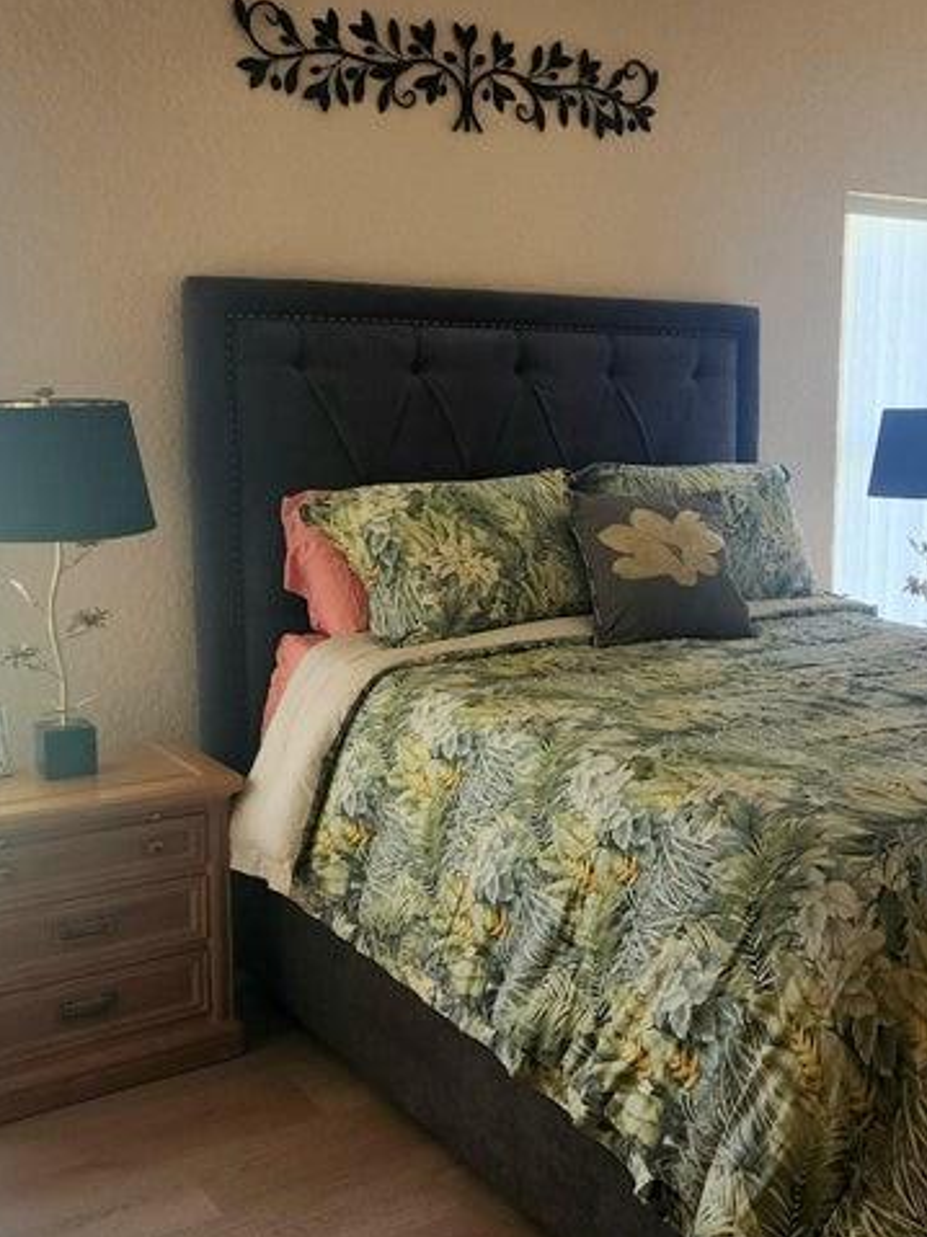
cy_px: 607
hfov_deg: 34.6
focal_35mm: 41
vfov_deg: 45.8
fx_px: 1465
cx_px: 665
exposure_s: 1/120
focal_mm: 6.4
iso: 160
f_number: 1.8
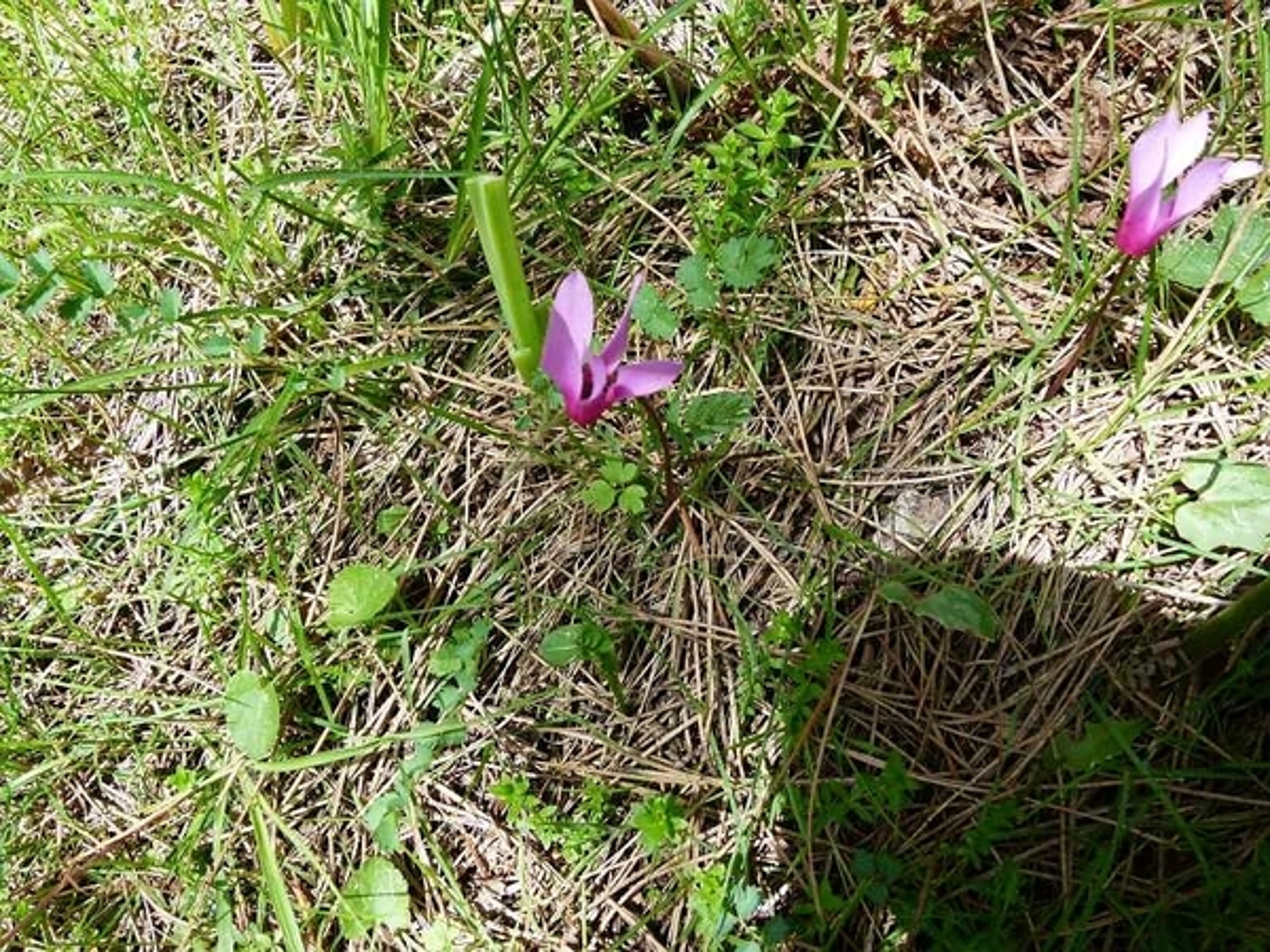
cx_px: 635
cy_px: 476
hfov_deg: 69.4
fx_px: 917
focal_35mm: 25
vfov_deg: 54.9
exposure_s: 1/160
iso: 100
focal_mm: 4.5
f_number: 4
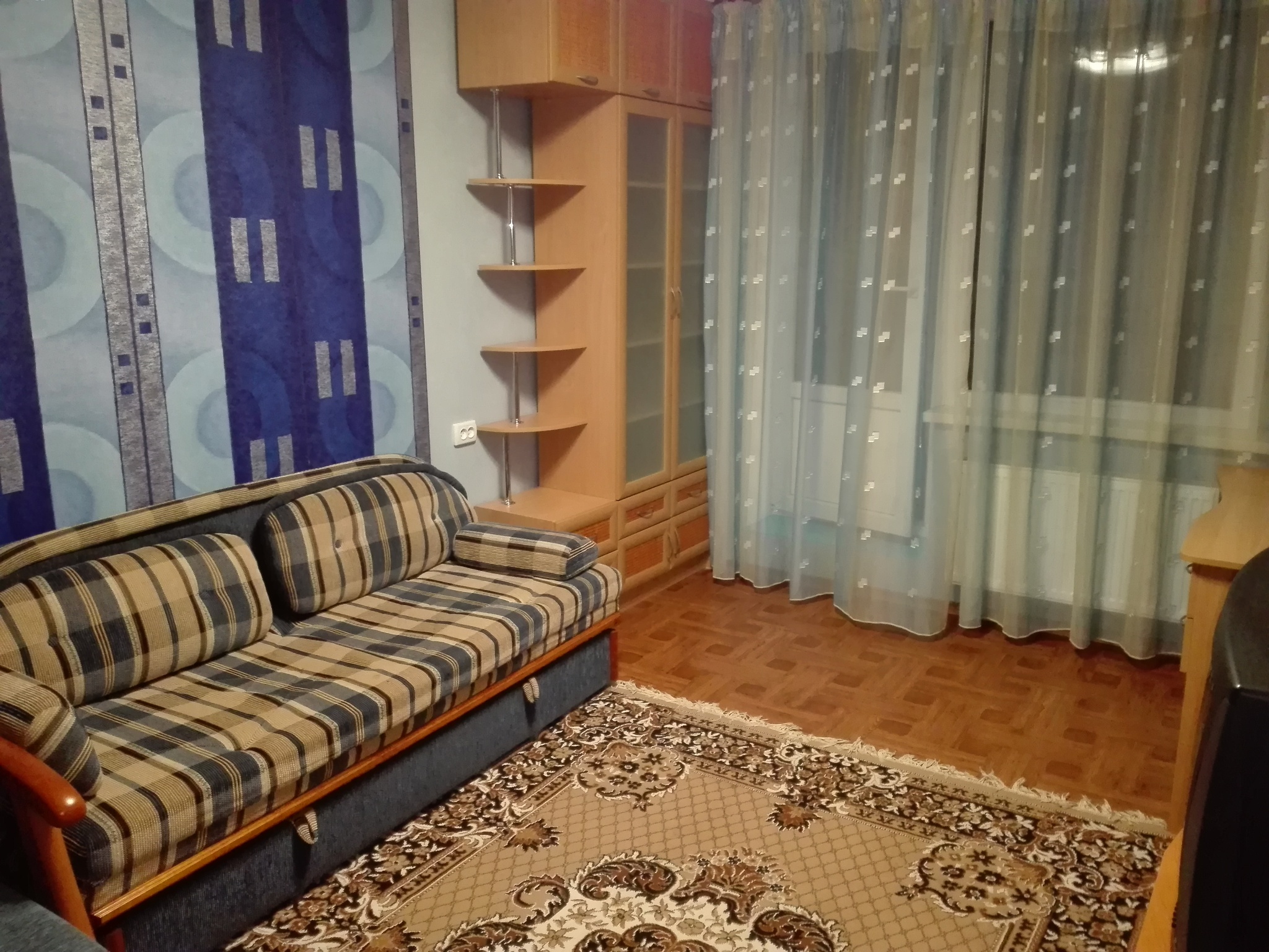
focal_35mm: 27
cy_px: 476
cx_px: 634
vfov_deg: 51.4
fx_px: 990
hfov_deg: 65.3
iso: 1180
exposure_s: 1/25
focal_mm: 3.79
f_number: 2
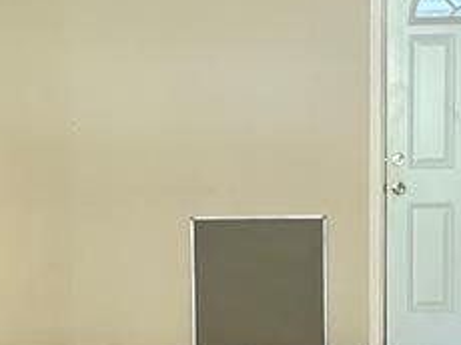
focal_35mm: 107
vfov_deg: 13.7
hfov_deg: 18.3
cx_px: 321
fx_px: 1423
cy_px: 295
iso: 500
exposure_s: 1/60
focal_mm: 6.76
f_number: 1.78
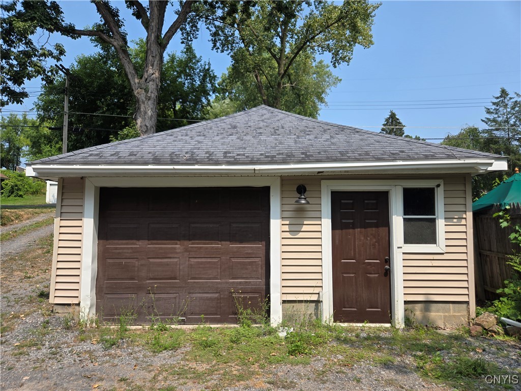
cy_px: 196
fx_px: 346
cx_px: 260
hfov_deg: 73.9
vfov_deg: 58.9
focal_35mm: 23
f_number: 1.8
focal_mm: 5.4
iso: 25
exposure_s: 1/1269
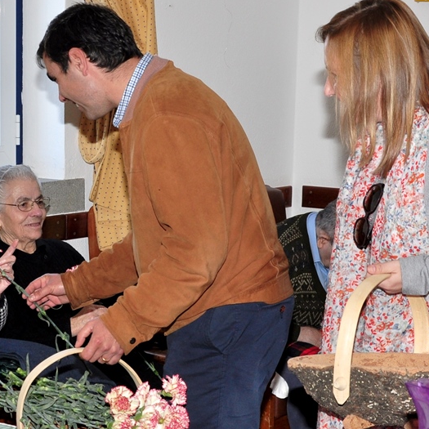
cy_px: 215
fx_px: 925
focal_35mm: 66
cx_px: 136
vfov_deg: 26.1
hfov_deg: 25.9
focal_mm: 34
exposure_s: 1/60
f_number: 8
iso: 200
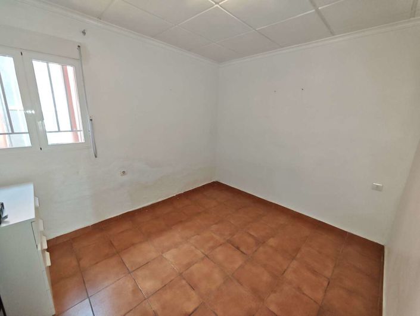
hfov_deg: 102.0
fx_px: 170
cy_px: 158
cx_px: 210
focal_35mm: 14
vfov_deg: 85.8
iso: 400
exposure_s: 1/33.3
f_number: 2.2
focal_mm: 2.16
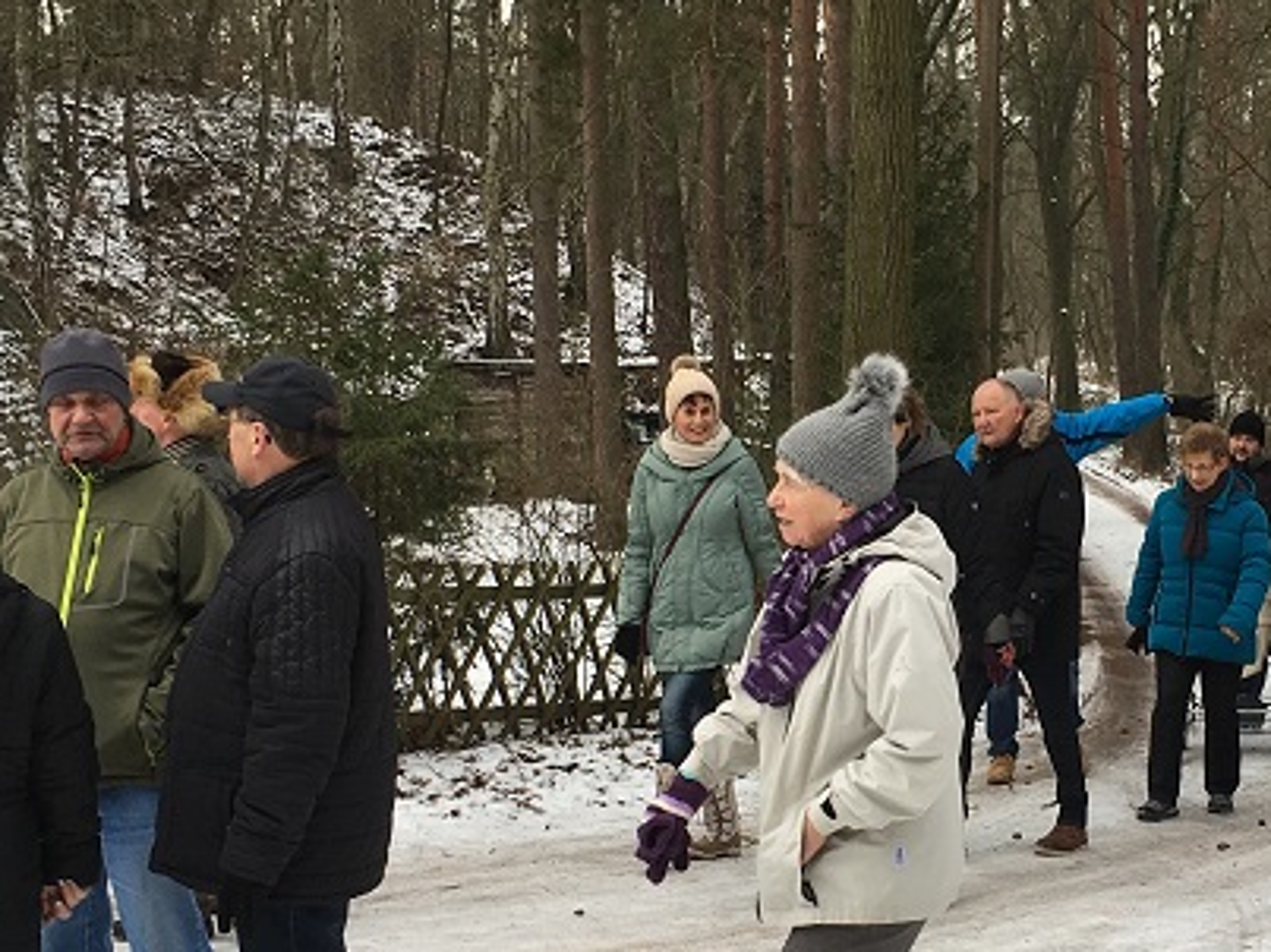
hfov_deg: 26.7
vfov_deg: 20.4
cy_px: 545
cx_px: 949
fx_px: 2643
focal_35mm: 72
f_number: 2.2
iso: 25
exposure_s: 1/245
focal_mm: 4.15
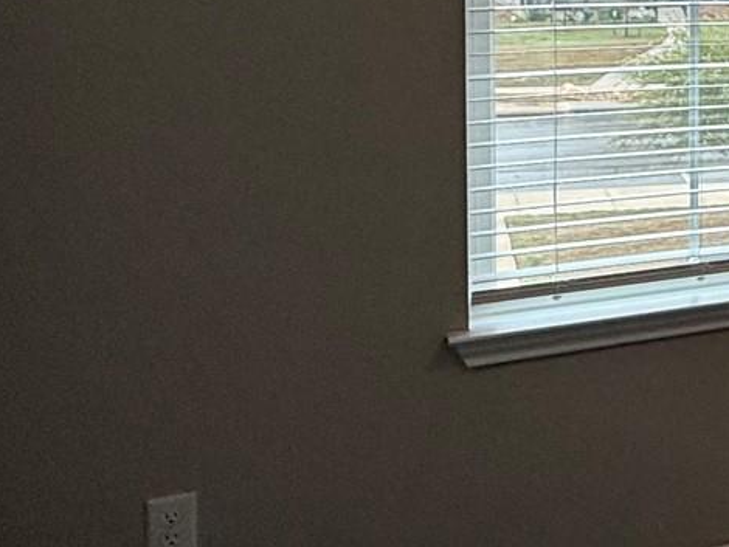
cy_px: -22
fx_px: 1285
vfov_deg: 22.9
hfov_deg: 22.2
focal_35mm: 61
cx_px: 1244
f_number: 2.2
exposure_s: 1/106
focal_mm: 2.22
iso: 64
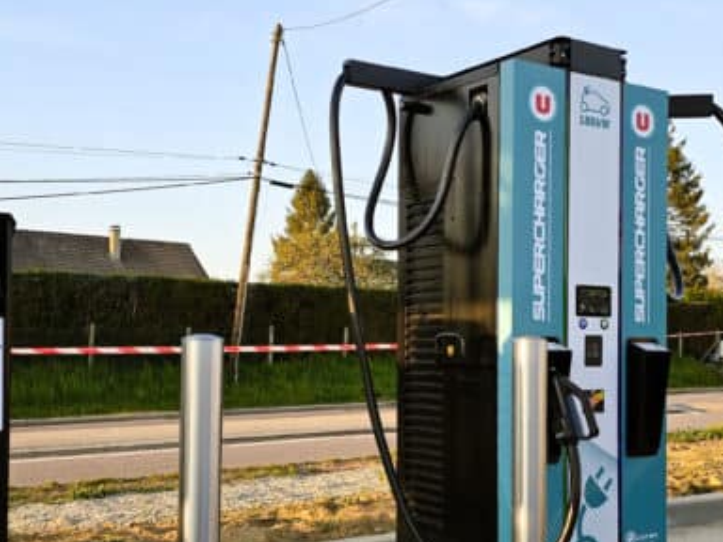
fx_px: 961
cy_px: 343
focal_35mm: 46
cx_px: 314
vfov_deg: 31.4
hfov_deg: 41.2
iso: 16
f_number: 1.7
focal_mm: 6.3
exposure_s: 1/180
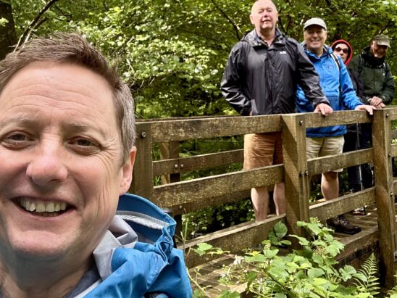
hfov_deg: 43.8
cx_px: 214
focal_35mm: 43
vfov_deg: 33.3
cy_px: 102
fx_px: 493
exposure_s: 1/121
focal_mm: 2.69
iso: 25
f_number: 1.9
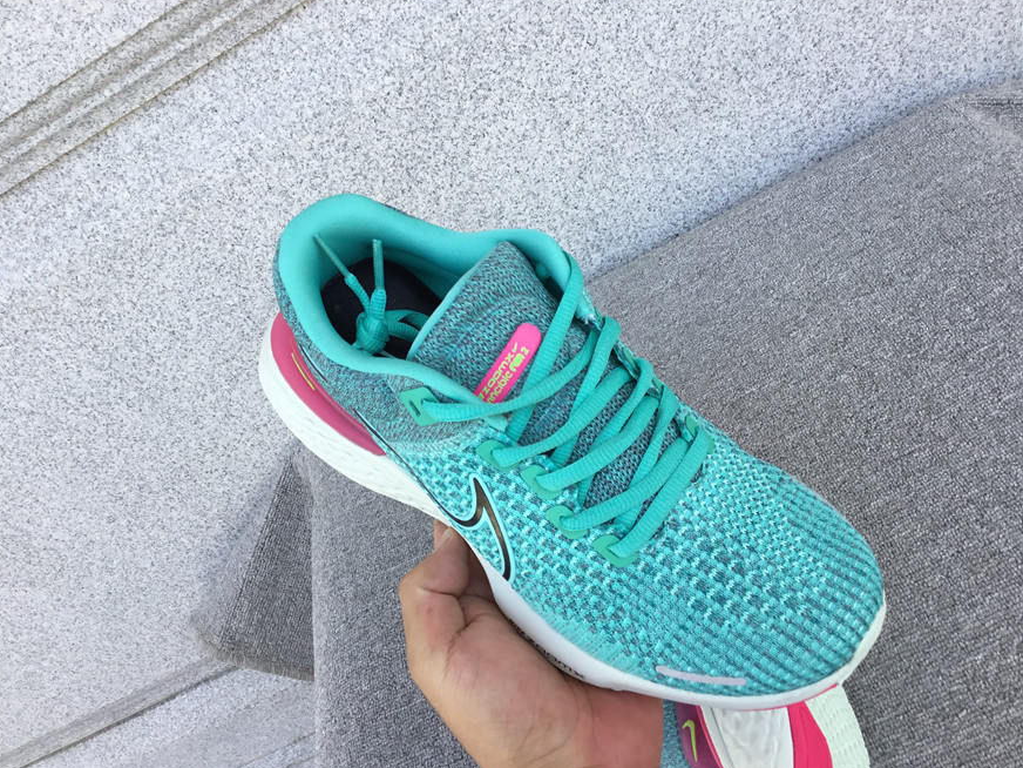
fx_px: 946
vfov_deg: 44.2
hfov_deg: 56.8
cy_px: 390
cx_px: 520
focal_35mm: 32
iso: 25
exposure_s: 1/167
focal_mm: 3.3
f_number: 2.4
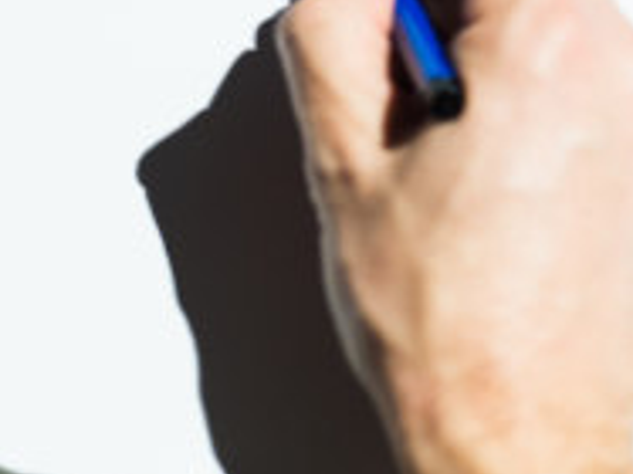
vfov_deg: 4.8
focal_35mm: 308
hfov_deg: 6.3
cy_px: -205
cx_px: 1215
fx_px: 5629
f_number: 2
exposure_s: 1/100
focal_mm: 50
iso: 400
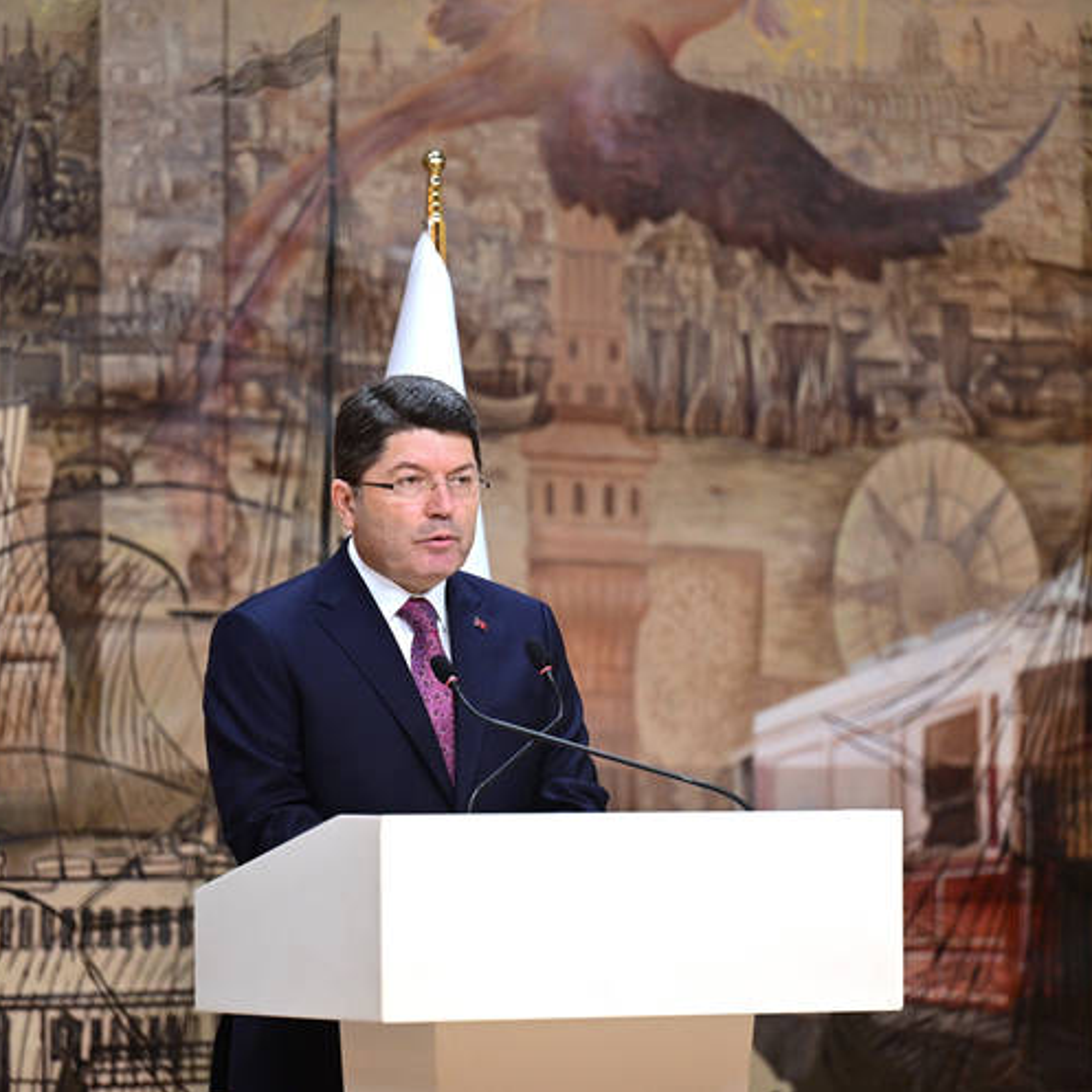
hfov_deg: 8.3
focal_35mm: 212
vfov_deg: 8.3
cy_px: 546
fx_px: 7566
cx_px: 534
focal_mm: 165
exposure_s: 1/640
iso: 2000
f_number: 2.8
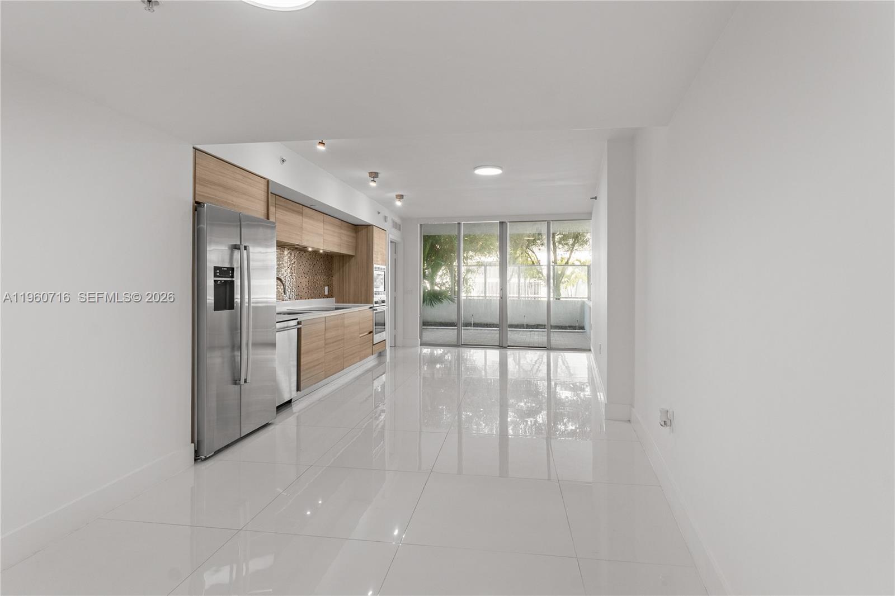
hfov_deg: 90.0
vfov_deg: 67.4
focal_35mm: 18
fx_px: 447
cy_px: 298
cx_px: 448
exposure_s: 1/5
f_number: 8
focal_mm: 12
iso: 100
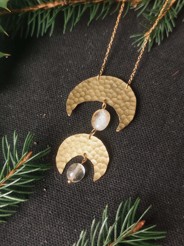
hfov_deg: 31.5
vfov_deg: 41.2
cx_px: 92
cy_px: 123
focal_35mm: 46
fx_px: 326
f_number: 1.65
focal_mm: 6.19
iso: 500
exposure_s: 1/25
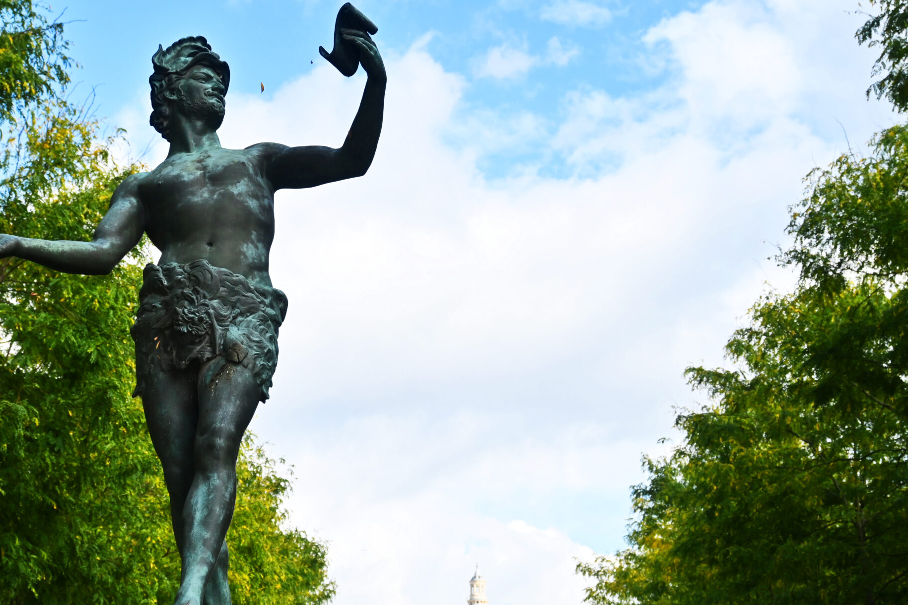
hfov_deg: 31.4
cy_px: 377
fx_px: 1615
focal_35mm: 64
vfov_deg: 21.2
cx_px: 422
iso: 100
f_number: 4.8
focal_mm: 30.5
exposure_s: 1/500
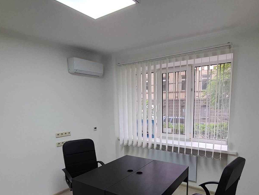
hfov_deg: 76.3
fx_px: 165
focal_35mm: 22
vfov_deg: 59.7
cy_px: 129
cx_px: 135
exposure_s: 1/50
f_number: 2.2
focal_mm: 1.74
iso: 100
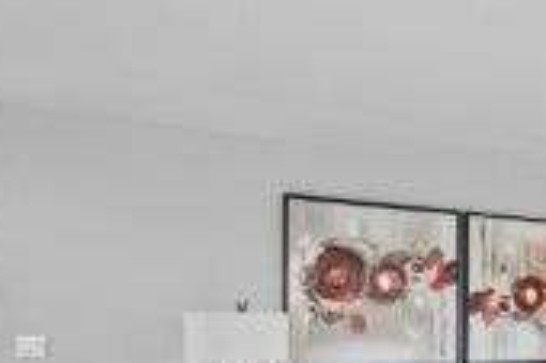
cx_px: 594
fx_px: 500
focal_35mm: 33
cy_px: 377
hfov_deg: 44.4
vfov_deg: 35.4
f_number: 6.3
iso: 1000
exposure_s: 1/5
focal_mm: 14
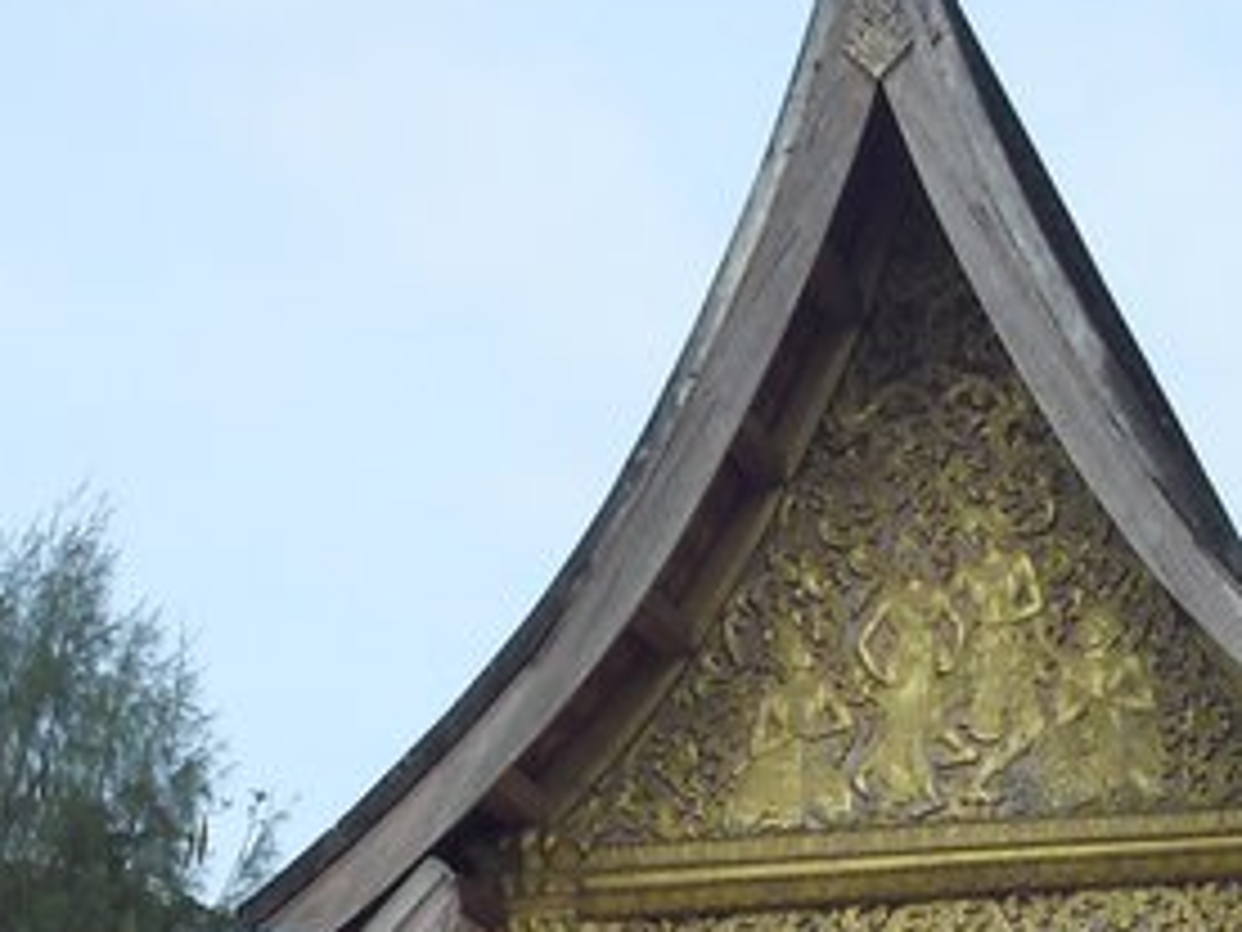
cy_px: 1054
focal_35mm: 141
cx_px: 1004
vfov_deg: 10.4
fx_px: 5059
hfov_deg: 13.9
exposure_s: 1/160
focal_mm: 6.2
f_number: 8
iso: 100
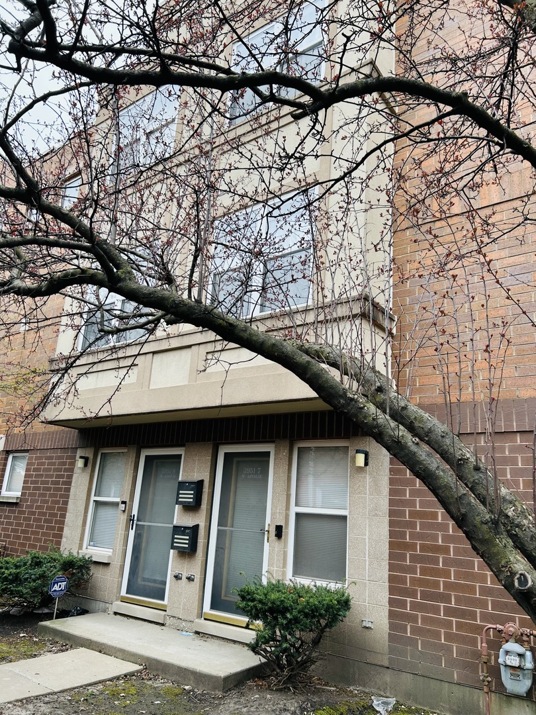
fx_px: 537
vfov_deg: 67.3
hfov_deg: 53.1
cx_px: 268
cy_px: 358
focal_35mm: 26
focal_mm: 5.7
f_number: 1.5
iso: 50
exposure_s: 1/404
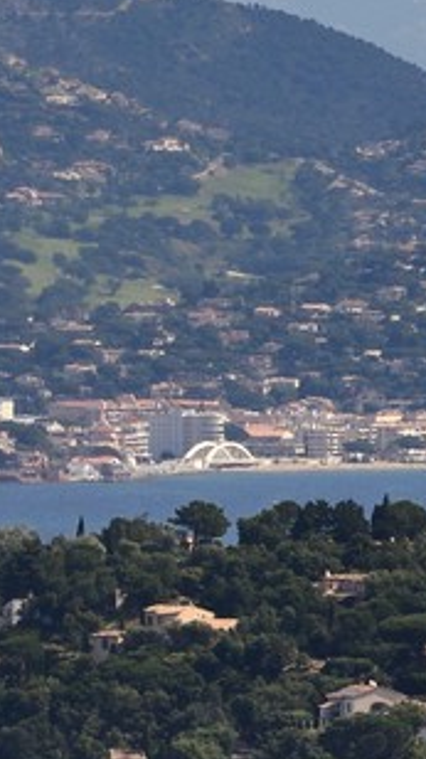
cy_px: 663
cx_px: 1596
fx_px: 20204
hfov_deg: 1.2
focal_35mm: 1005
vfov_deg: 2.2
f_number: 10
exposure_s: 1/400
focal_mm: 185
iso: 200
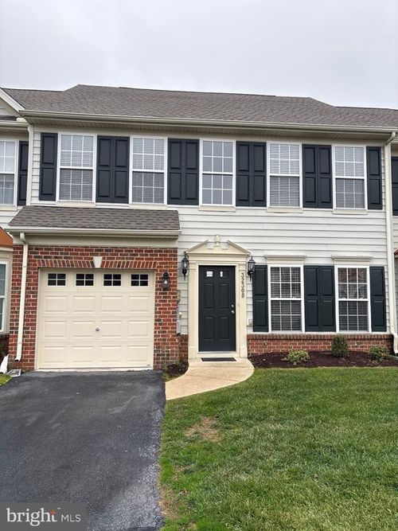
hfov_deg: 53.0
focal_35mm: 26
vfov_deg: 67.3
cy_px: 266
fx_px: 399
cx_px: 199
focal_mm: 5.96
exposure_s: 1/933
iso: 50
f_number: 1.6
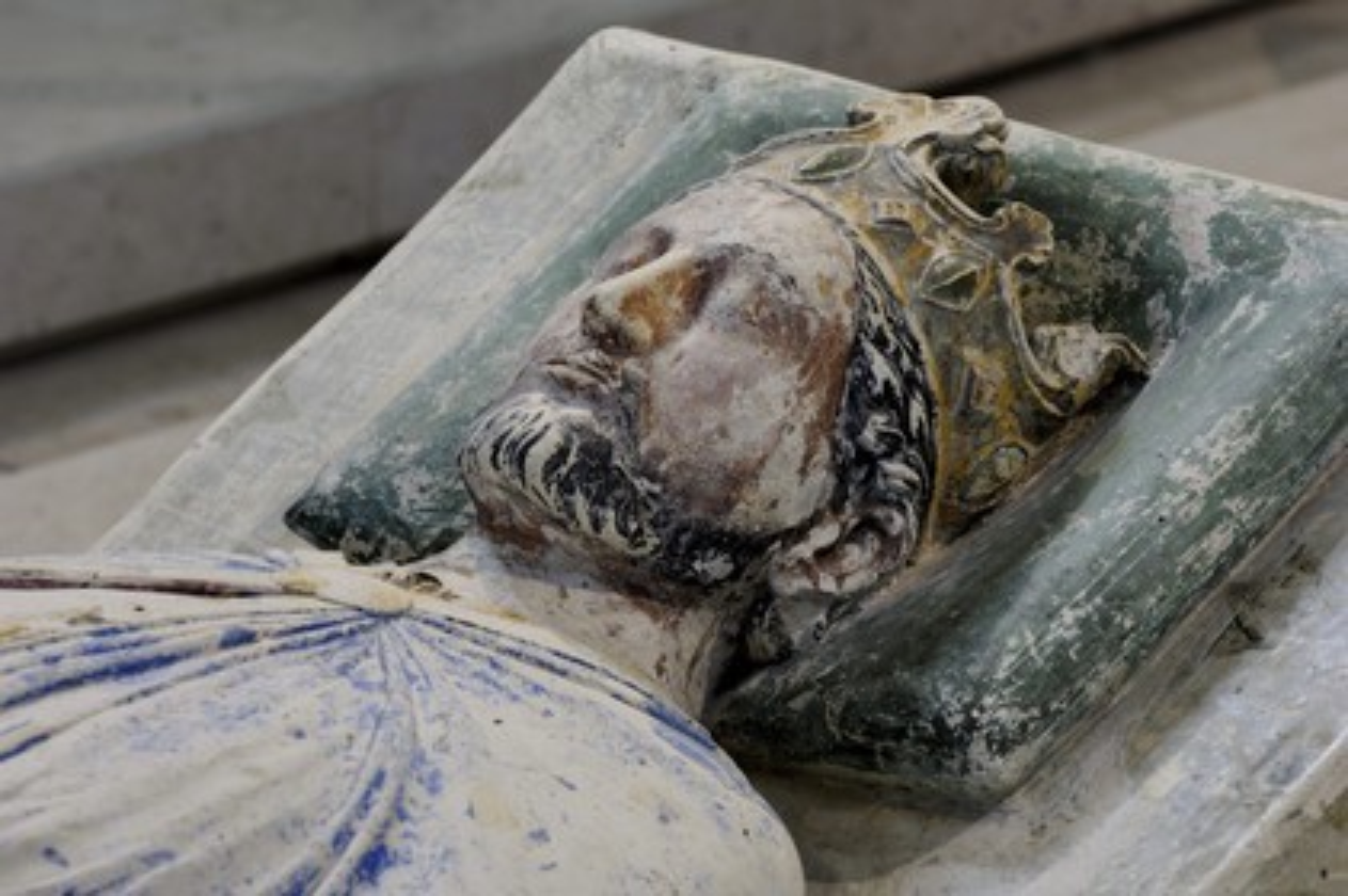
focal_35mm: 180
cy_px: 448
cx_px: 674
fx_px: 6735
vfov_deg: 7.6
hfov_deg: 11.4
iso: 100
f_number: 7.1
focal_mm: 120
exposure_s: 1/2.5
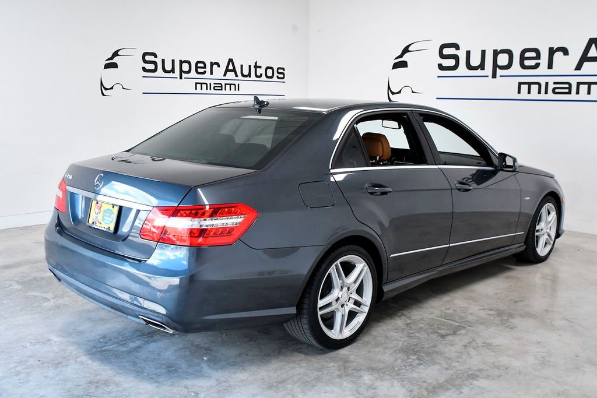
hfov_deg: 53.1
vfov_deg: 36.9
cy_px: 199
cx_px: 298
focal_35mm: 36
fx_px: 597
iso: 2500
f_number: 4.5
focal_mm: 24
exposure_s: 1/1000
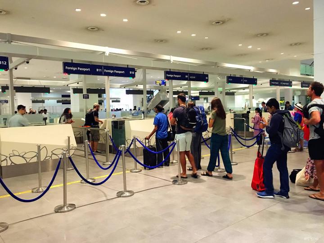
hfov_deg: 61.7
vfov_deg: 48.2
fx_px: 271
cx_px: 162
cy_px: 122
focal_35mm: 29
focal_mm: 4.15
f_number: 2.2
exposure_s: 1/17
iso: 320
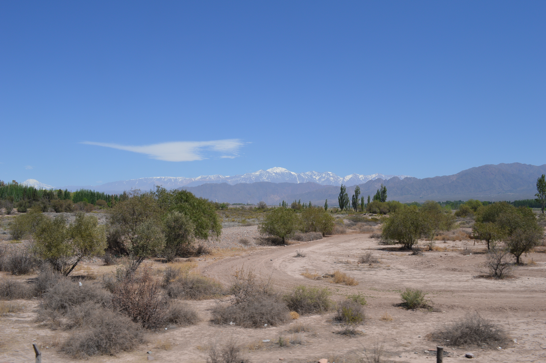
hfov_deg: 62.0
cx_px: 273
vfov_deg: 43.5
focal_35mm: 30
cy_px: 182
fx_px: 455
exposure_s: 1/320
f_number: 9
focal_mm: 20
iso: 100
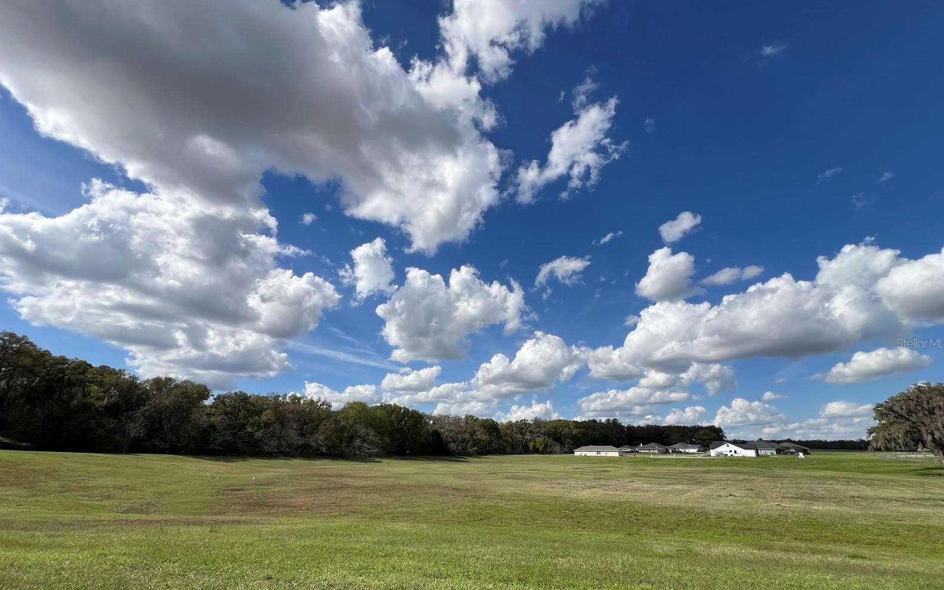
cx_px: 473
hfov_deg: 105.3
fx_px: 360
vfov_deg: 78.0
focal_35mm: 14
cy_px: 343
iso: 32
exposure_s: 1/3311
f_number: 1.8
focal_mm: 1.57
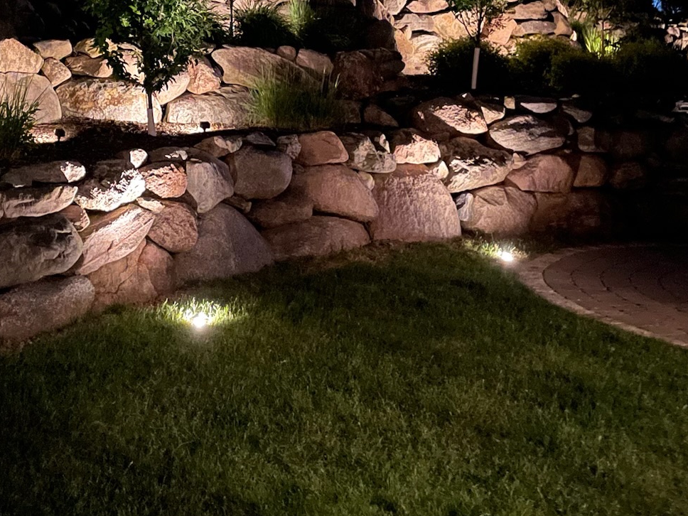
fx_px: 1093
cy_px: 45
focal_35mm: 55
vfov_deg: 25.7
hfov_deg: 34.4
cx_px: 202
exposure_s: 1/4
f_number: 1.6
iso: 1250
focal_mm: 4.2
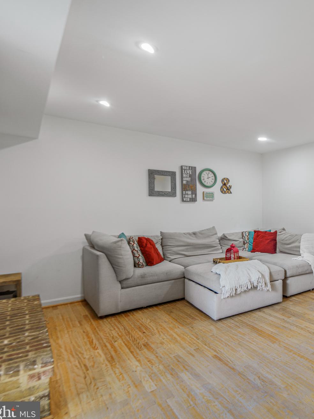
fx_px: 254
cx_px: 296
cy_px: 207
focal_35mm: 21
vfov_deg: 79.0
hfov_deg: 53.4
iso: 400
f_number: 7.1
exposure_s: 1/40
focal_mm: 14
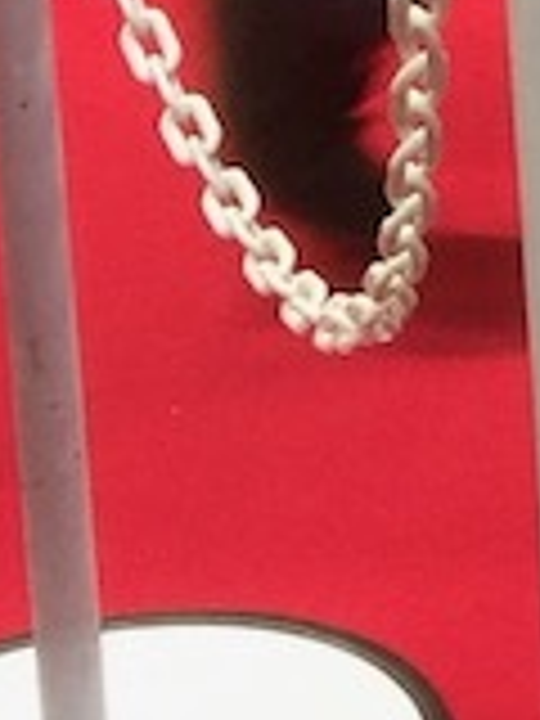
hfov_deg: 5.9
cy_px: -927
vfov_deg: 8.0
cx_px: 1683
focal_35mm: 232
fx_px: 4826
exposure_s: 1/15
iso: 32
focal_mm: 4.15
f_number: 2.2
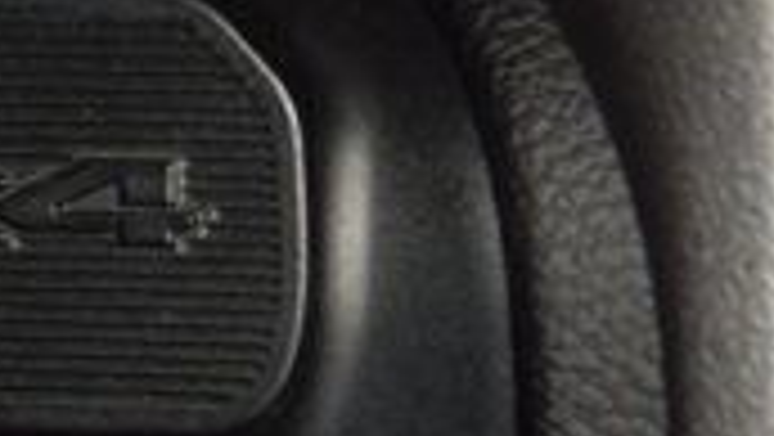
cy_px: 119
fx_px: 8420
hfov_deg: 5.2
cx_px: -324
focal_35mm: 410
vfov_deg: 3.0
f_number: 8
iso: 100
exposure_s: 1/125
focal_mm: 70
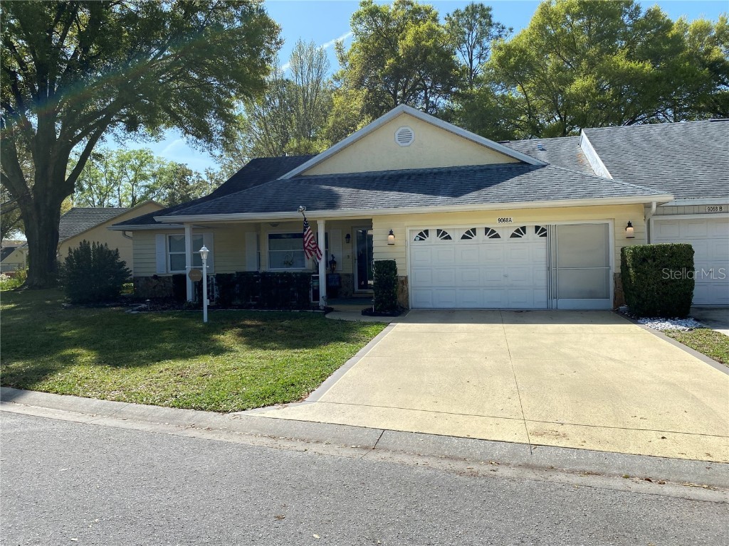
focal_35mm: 26
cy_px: 273
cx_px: 364
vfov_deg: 53.1
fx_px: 548
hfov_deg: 67.3
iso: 32
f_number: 1.8
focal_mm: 4.25
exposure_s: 1/2625
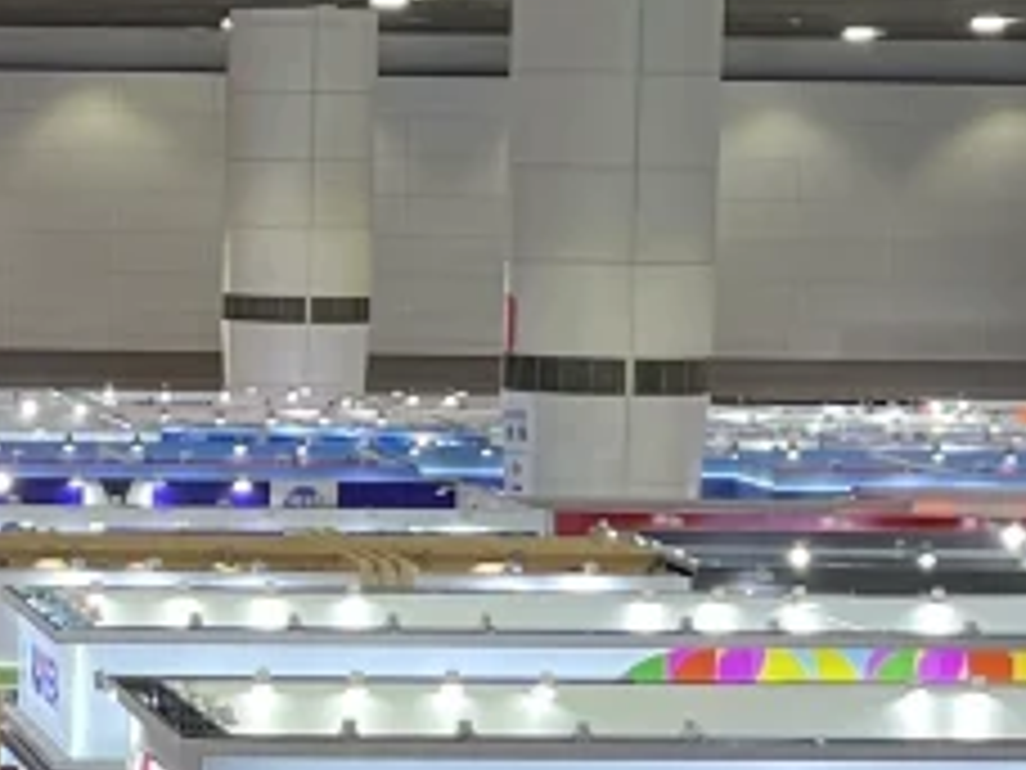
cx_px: -126
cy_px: 513
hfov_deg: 11.8
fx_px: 4861
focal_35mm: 164
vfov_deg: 9.0
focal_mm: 5.1
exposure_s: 1/100
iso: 80
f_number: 1.6
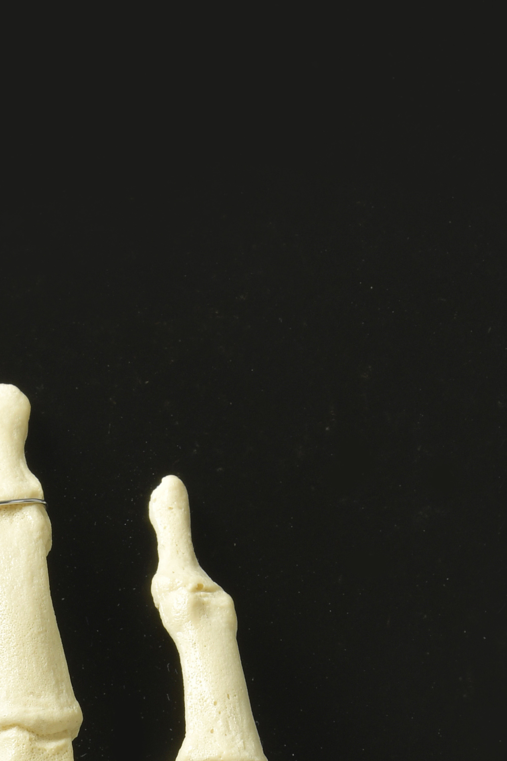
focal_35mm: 609
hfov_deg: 2.3
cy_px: 1163
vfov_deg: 3.4
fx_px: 12866
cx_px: -47
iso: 100
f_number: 13
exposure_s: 1/125
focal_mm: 140
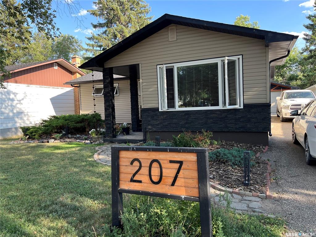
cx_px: 158
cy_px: 118
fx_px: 237
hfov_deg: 67.3
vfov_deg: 53.1
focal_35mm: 26
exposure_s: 1/322
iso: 50
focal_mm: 5.1
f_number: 1.6
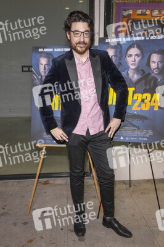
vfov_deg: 63.7
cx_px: 82
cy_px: 124
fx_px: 198
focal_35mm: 29
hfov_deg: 44.9
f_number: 5.6
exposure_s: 1/200
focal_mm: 29
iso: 800
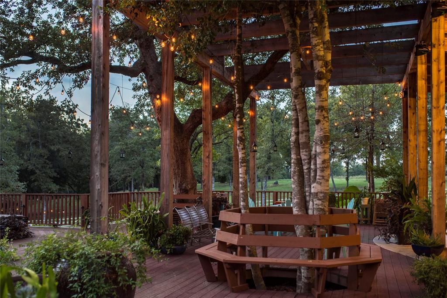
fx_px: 435
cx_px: 224
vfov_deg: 37.9
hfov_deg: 54.4
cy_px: 149
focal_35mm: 35
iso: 320
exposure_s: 1/60
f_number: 2.8
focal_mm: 35
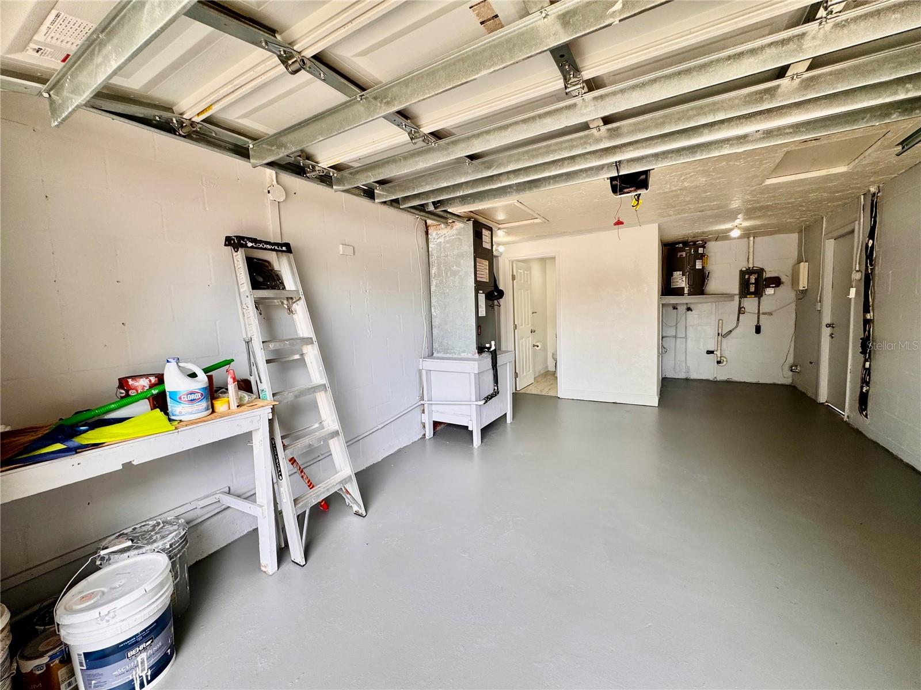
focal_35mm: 14
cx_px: 460
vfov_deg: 85.7
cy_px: 345
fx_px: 372
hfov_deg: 102.1
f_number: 2.2
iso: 40
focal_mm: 2.22
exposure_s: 1/120
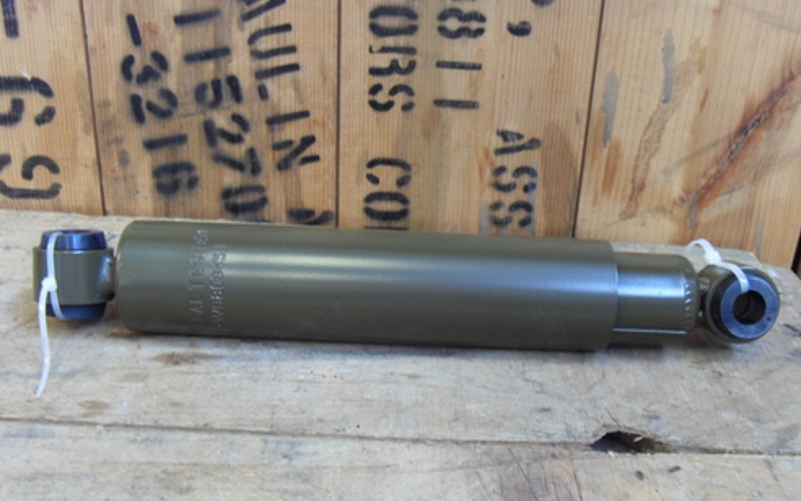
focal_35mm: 42
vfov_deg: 30.5
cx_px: 402
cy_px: 285
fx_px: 917
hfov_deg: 47.2
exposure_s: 1/6
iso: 200
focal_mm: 6.6
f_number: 3.5
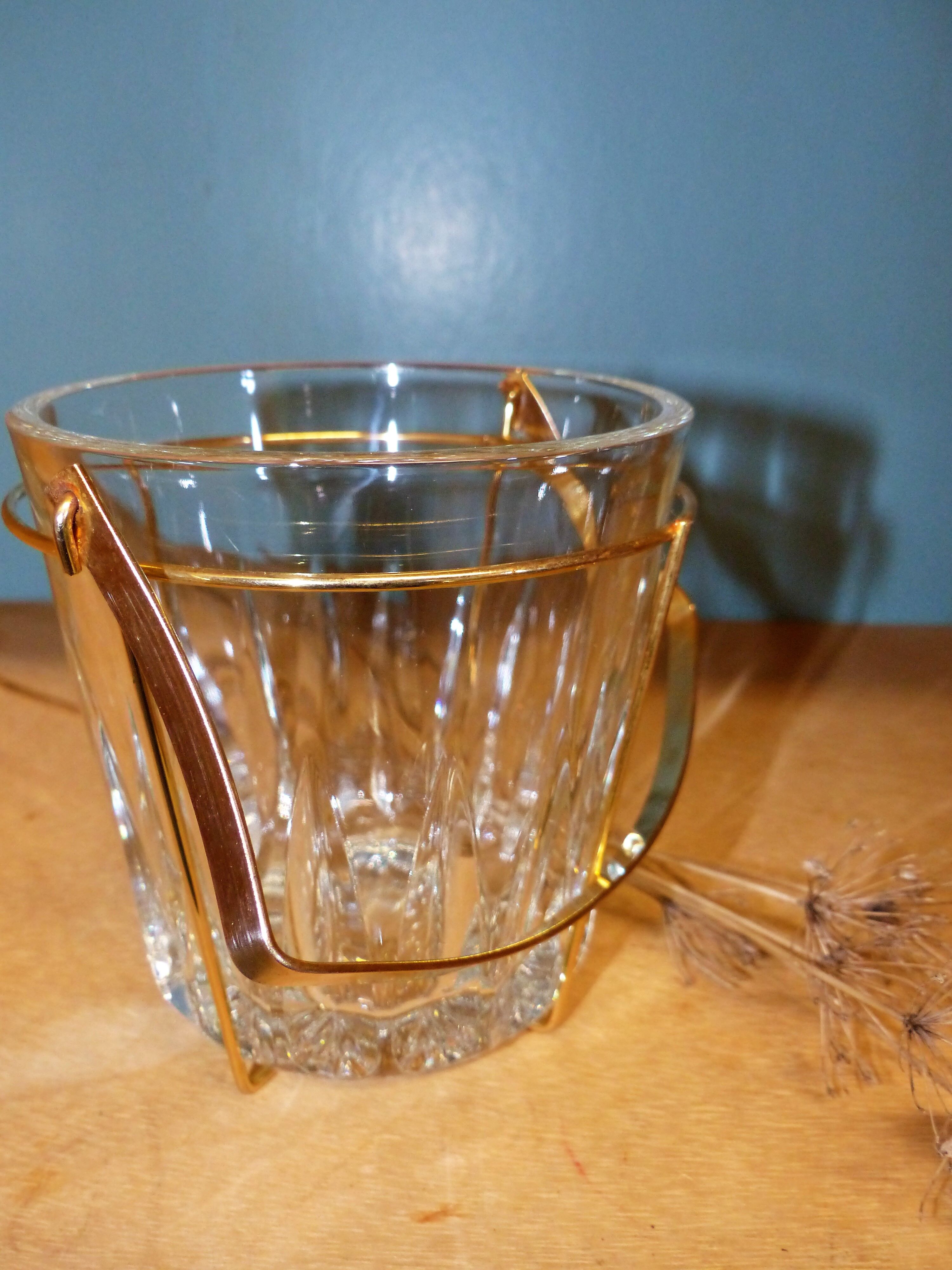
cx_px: 476
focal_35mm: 30
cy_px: 635
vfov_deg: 60.0
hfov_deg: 46.8
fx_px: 1100
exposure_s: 1/60
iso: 400
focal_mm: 5.4
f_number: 2.8
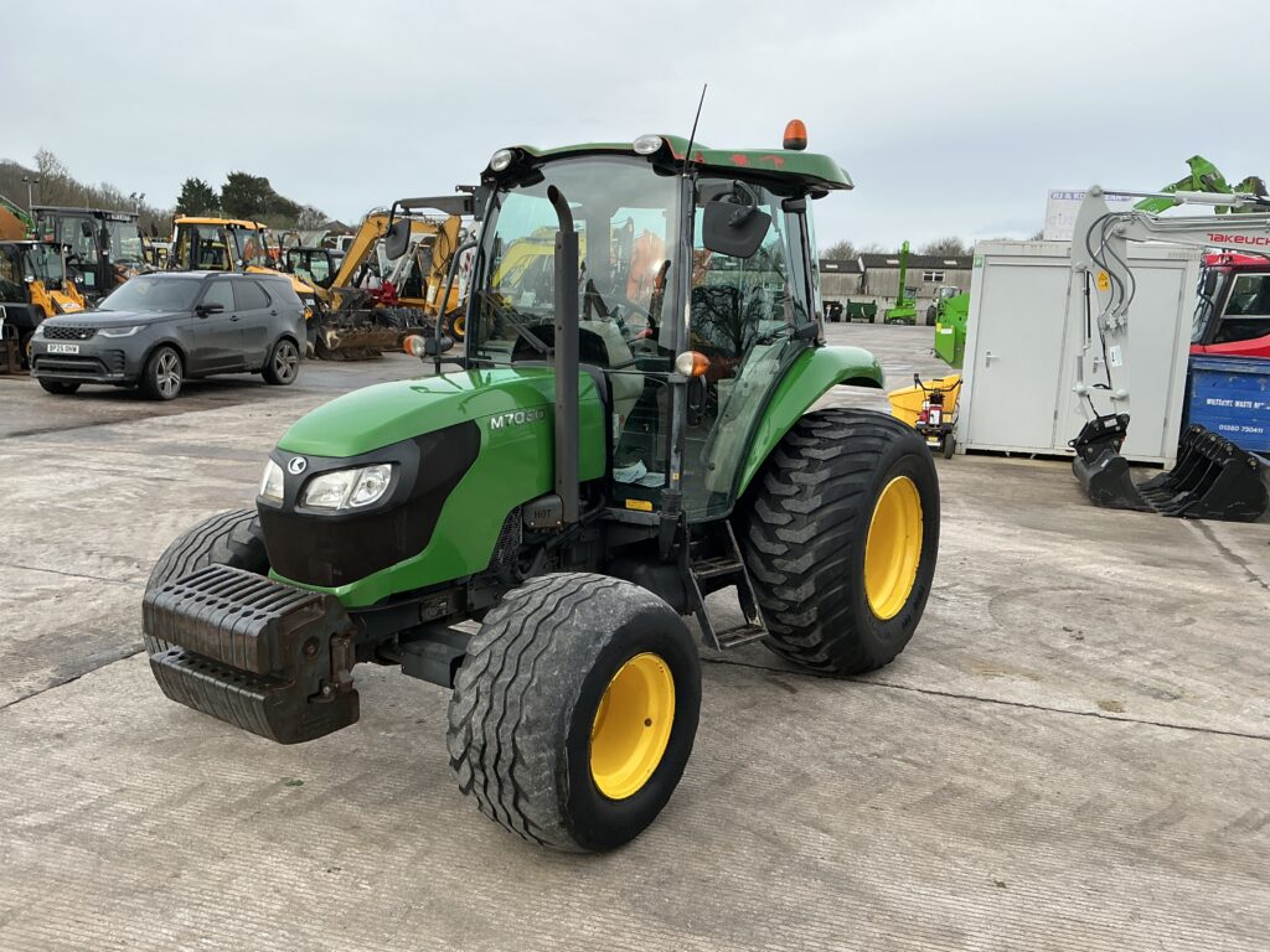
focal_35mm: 28
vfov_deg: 49.7
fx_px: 1027
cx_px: 635
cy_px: 476
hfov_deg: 63.4
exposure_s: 1/509
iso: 25
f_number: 1.8
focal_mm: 3
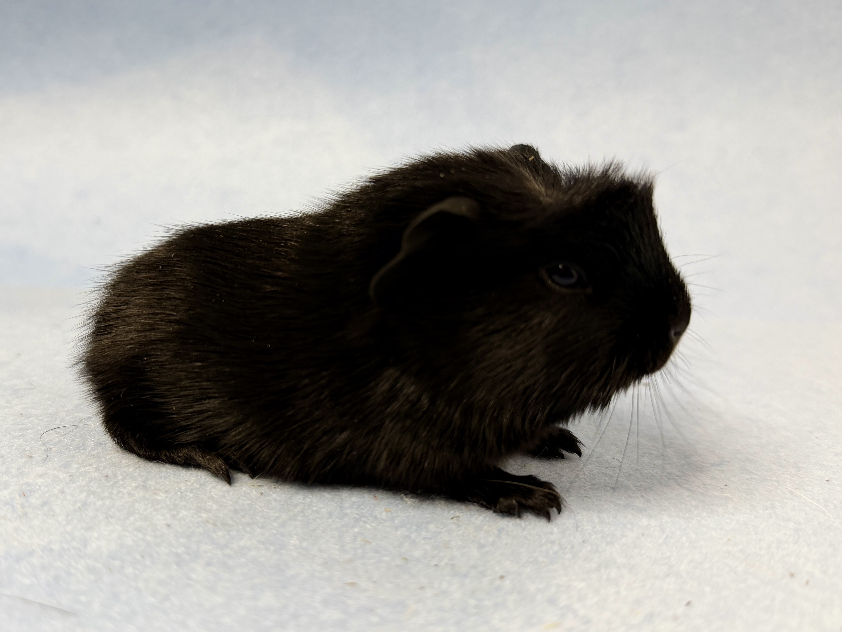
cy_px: 316
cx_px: 421
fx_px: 584
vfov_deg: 56.8
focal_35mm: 24
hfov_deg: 71.6
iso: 160
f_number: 1.78
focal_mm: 6.76
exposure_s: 1/70
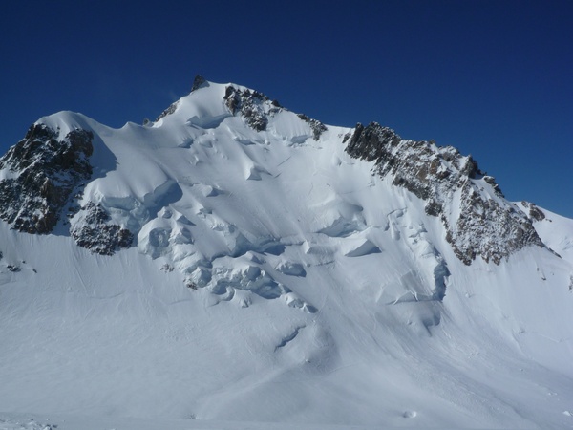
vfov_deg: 32.9
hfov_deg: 42.9
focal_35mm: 44
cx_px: 286
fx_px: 728
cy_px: 215
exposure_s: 1/1300
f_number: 8
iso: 100
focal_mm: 7.8
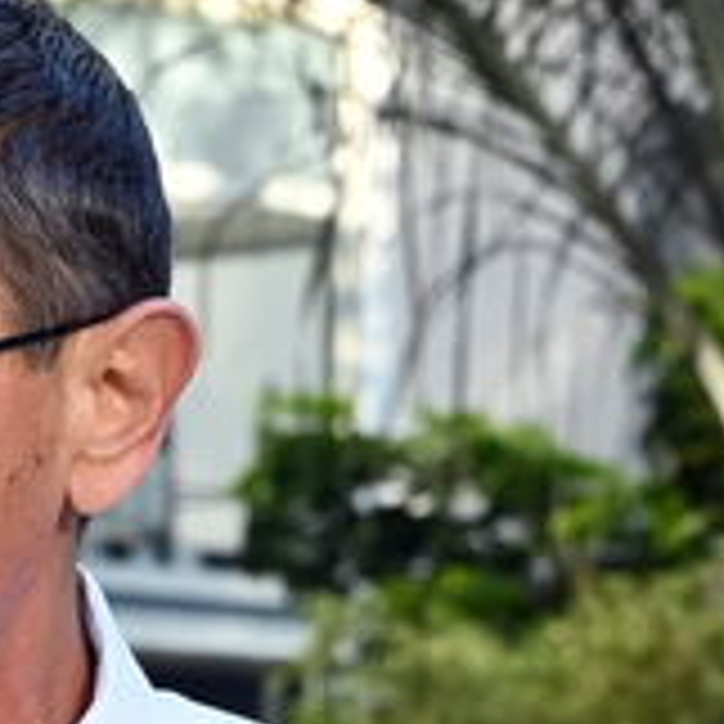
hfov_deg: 3.4
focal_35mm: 518
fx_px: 12257
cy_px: 1859
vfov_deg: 3.3
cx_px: 198
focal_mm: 70
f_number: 7.1
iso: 1600
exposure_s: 1/500
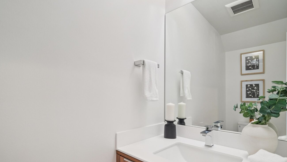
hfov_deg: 92.6
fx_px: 137
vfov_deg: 60.4
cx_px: 148
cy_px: 99
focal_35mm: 18
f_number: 8
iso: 1600
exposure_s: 1/50
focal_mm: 16
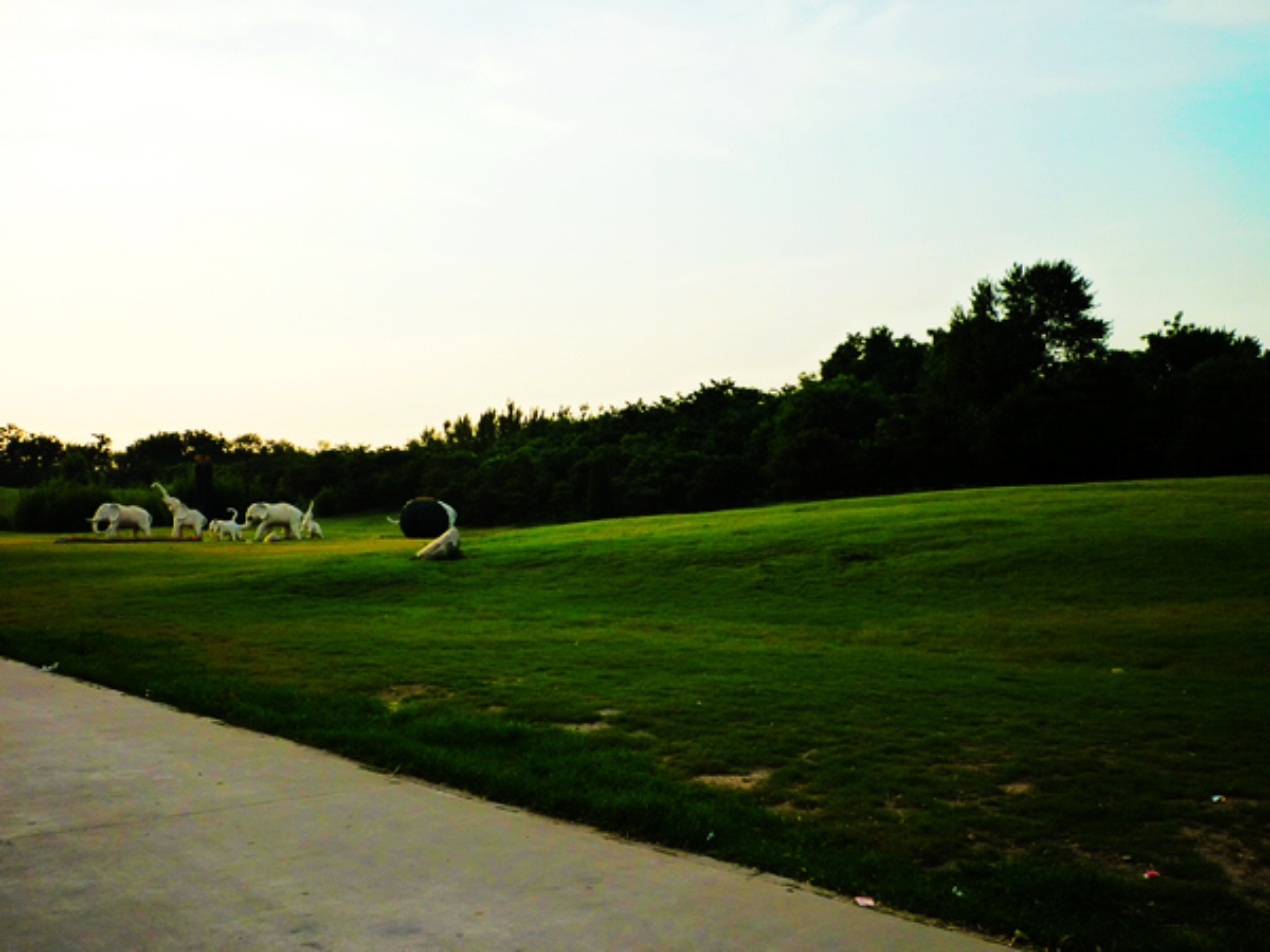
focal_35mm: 36
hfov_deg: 51.4
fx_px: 1321
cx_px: 635
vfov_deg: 39.7
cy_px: 476
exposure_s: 1/500
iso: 125
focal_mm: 6.3
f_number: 3.7
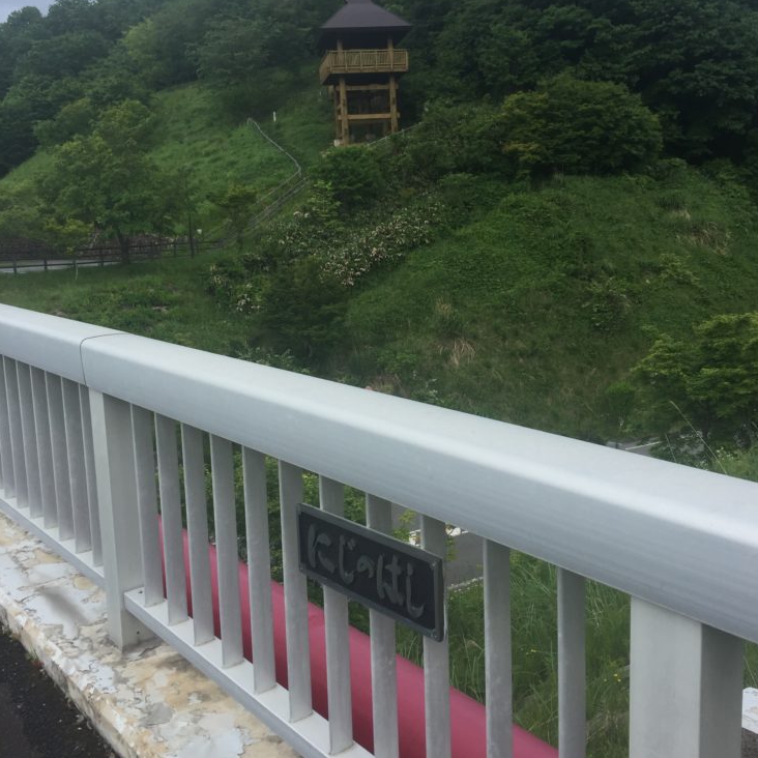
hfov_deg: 47.2
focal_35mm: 35
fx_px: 867
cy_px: 342
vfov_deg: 47.2
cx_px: 384
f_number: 2.2
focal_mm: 4.15
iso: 32
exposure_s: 1/1163
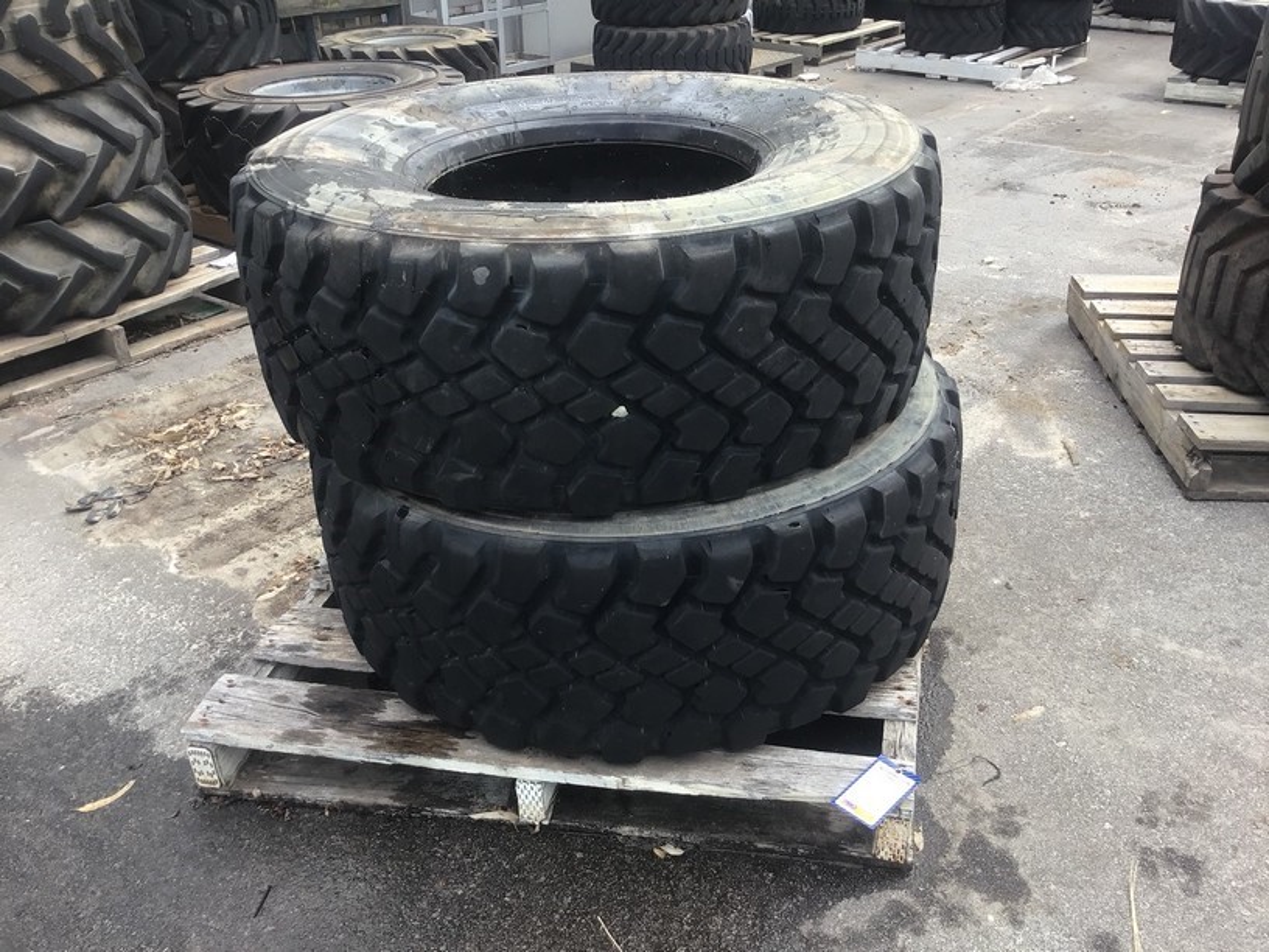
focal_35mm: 31
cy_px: 476
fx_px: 1136
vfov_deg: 45.4
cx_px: 634
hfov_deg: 58.4
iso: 25
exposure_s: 1/199
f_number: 2.4
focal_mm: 3.3
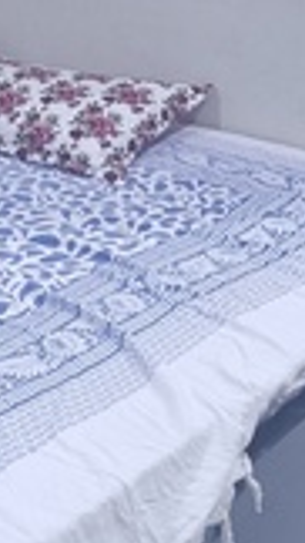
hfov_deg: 15.1
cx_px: -75
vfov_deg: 27.1
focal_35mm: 77
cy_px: 132
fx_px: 1108
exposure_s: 1/24
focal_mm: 4.7
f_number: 1.7
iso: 1925
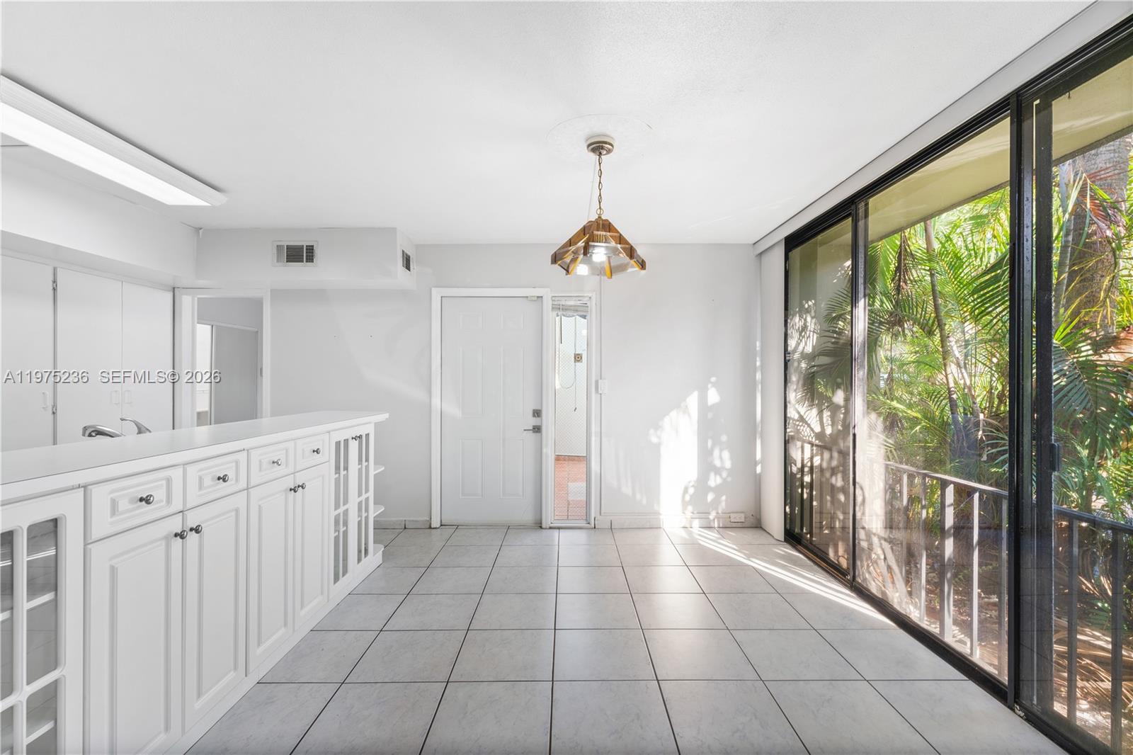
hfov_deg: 96.7
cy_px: 378
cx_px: 566
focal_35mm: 16
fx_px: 503
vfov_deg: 73.7
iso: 200
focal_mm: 16
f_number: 8
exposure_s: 1/8
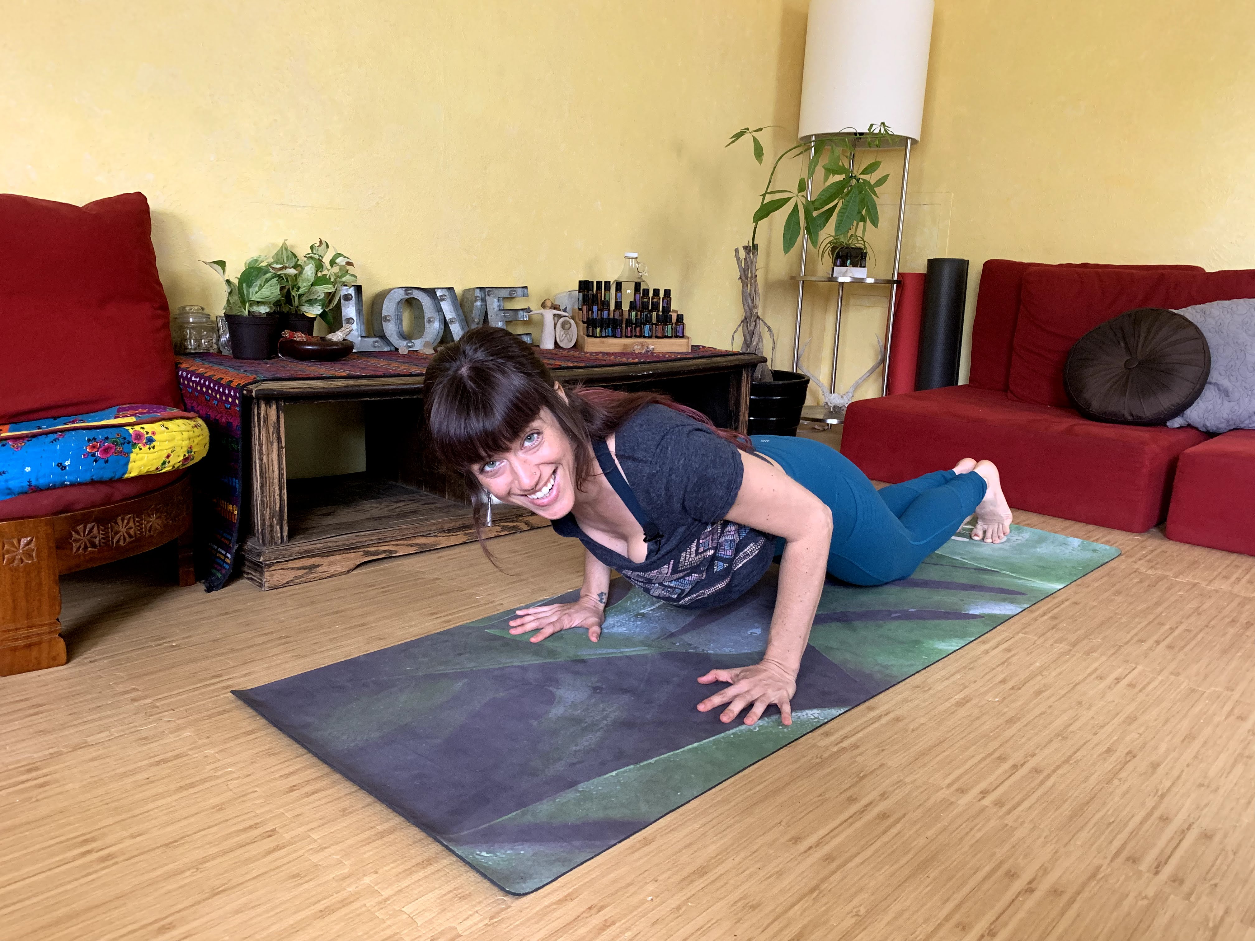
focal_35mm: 26
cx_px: 628
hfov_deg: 67.3
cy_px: 470
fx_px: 943
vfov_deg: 53.1
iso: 320
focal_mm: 4.25
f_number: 1.8
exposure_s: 1/60
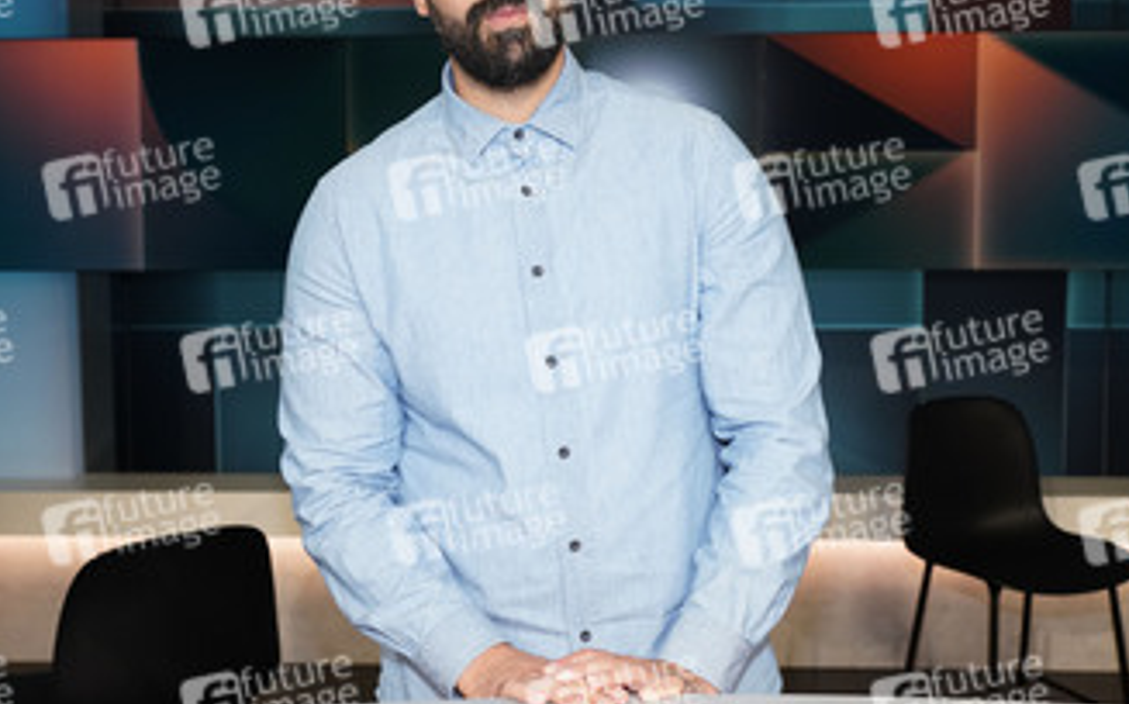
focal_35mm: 45
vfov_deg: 28.5
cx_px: 523
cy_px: 266
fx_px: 1384
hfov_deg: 44.4
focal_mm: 32
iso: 2000
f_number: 5
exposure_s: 1/160
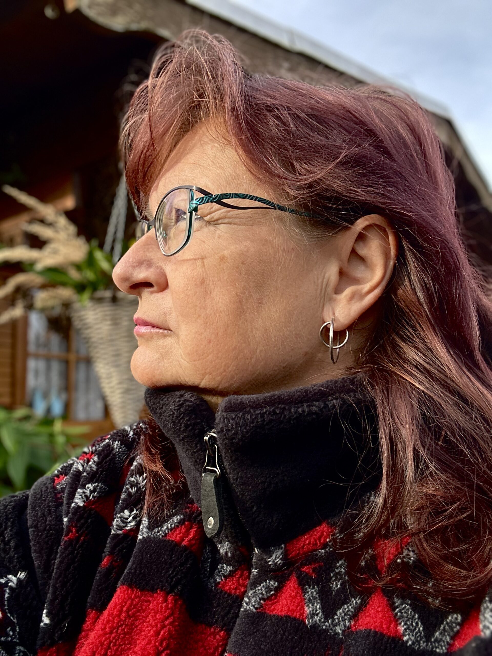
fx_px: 569
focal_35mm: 30
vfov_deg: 60.0
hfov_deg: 46.8
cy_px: 328
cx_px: 246
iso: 25
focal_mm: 2.69
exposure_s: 1/378
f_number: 1.9
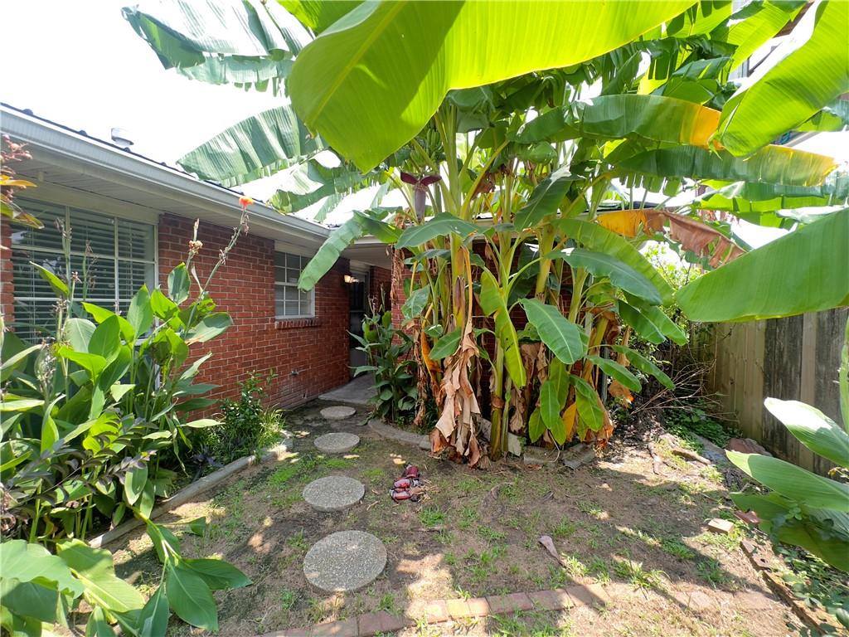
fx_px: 343
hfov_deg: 102.1
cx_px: 424
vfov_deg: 85.7
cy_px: 318
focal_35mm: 14
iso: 64
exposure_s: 1/99
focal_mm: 2.22
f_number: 2.2
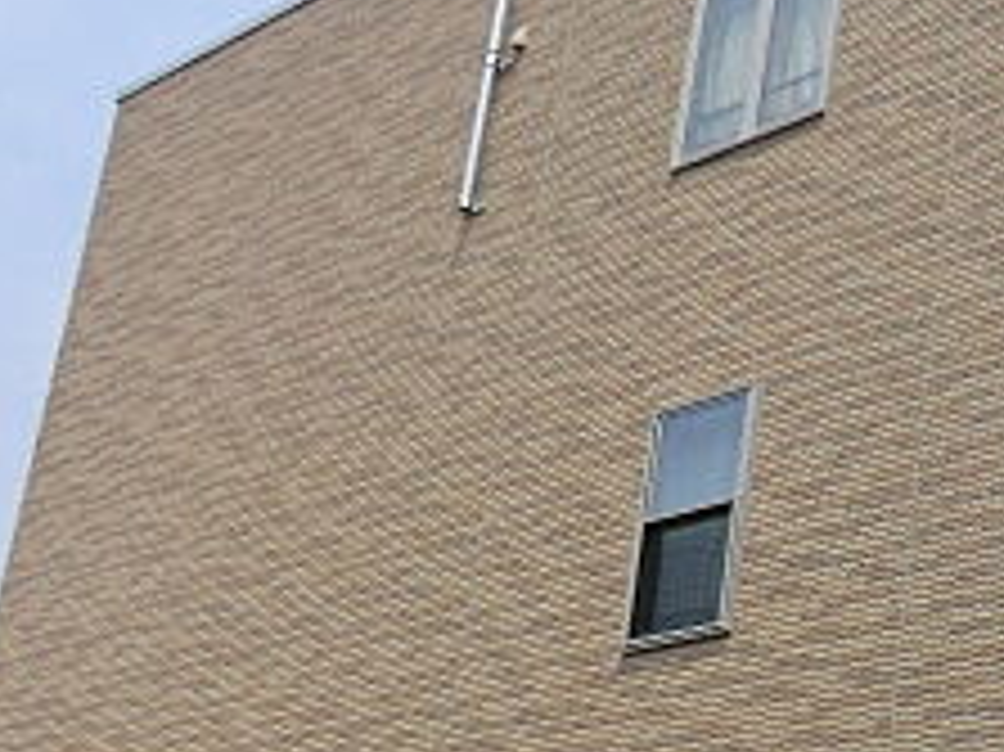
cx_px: 1274
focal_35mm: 69
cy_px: 648
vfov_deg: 20.9
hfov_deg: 24.8
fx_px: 2000
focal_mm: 4.3
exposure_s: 1/250
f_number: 7.5
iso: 80
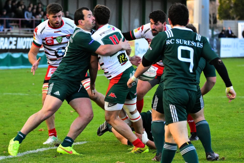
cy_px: 82
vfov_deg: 7.3
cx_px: 122
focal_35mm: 188
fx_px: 1270
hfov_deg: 11.0
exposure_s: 1/1250
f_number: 4
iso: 2500
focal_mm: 125
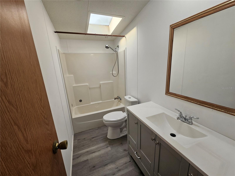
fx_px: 88
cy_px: 88
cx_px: 118
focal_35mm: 13
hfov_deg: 106.2
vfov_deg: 89.9
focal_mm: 2.2
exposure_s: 1/60
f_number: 2.2
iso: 64
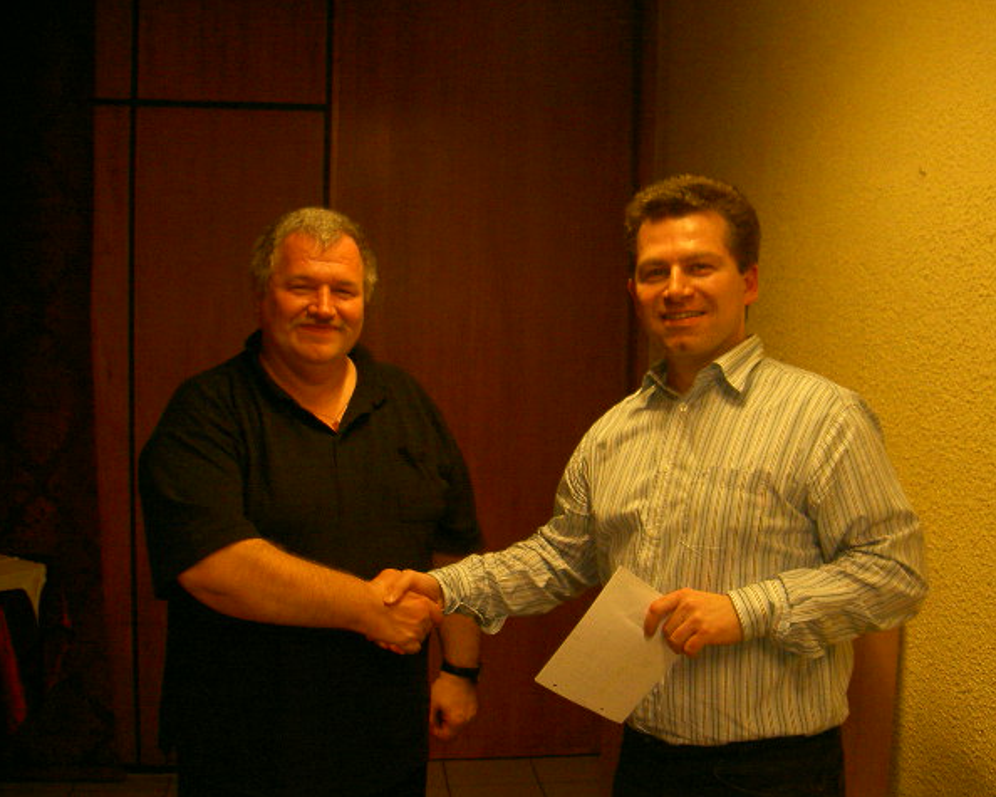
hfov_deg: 44.8
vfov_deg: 36.5
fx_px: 1208
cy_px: 399
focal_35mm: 41
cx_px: 490
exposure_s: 1/59.5
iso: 100
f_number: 2.8
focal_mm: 8
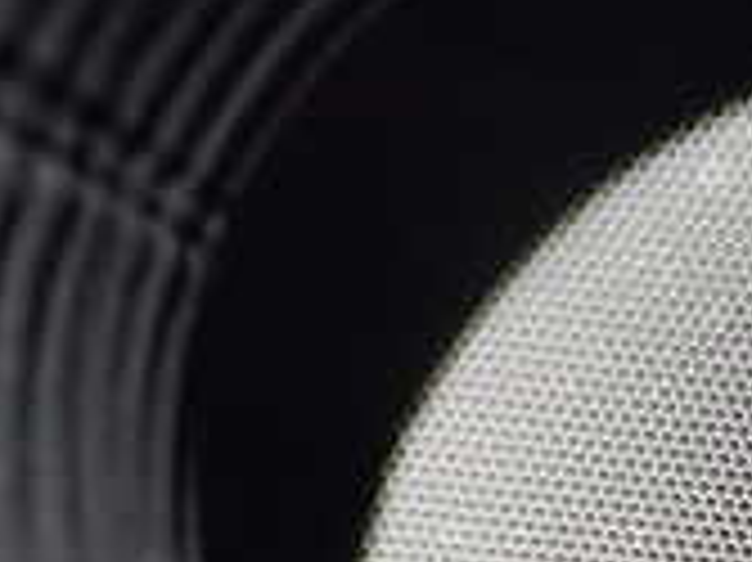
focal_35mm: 90
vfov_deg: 15.7
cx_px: 910
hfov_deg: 20.4
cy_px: 697
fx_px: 1954
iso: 400
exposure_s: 1/30
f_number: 2
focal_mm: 4.5
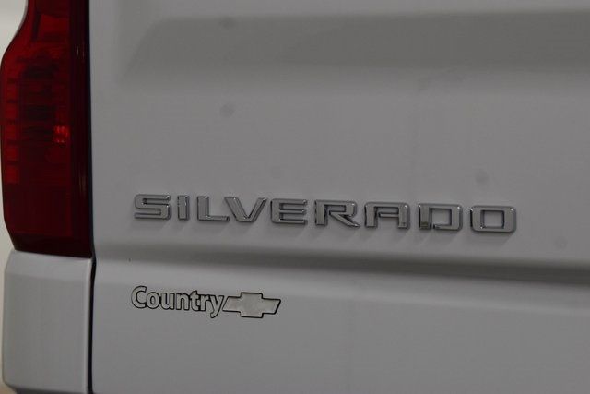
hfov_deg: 19.5
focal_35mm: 105
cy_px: 197
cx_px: 295
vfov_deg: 13.0
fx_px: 1721
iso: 1600
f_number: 6.3
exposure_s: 1/125
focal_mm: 70
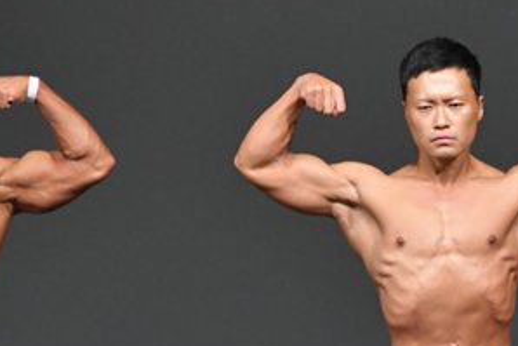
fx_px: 12912
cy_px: 402
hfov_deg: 2.3
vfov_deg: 1.5
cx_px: 660
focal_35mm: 897
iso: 4000
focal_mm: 230
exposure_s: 1/400
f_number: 5.6
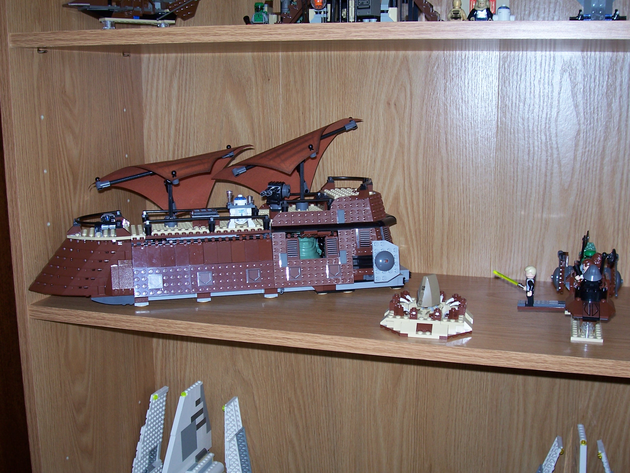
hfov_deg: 44.8
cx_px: 315
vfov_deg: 34.3
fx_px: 764
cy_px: 236
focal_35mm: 42
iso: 80
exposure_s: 1/60
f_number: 3
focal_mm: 7
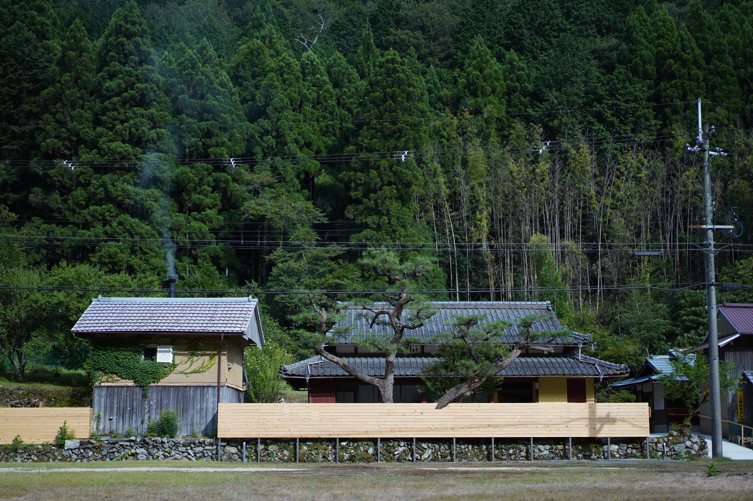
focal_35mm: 55
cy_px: 250
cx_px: 376
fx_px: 1149
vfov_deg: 24.6
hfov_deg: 36.3
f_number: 1.8
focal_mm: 55
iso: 320
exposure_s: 1/8000
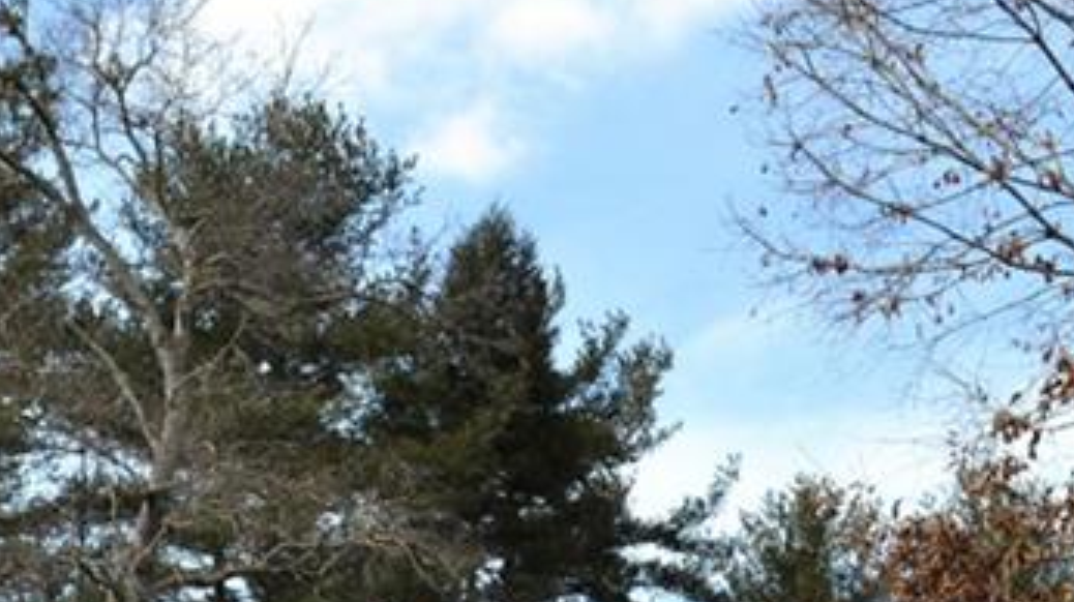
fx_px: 3443
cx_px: 366
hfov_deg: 17.7
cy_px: 1009
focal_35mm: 121
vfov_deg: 9.6
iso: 100
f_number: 6.3
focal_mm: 26
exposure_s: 1/160
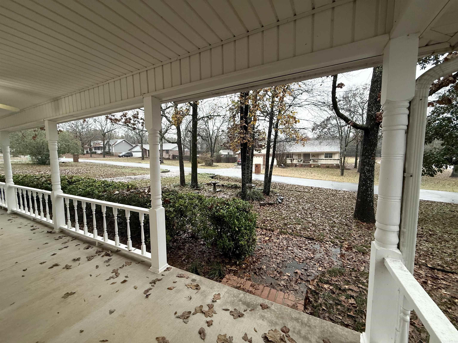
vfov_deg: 85.7
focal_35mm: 14
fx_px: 185
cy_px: 172
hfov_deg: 102.1
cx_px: 229
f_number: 2.2
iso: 100
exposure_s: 1/120
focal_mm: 2.22
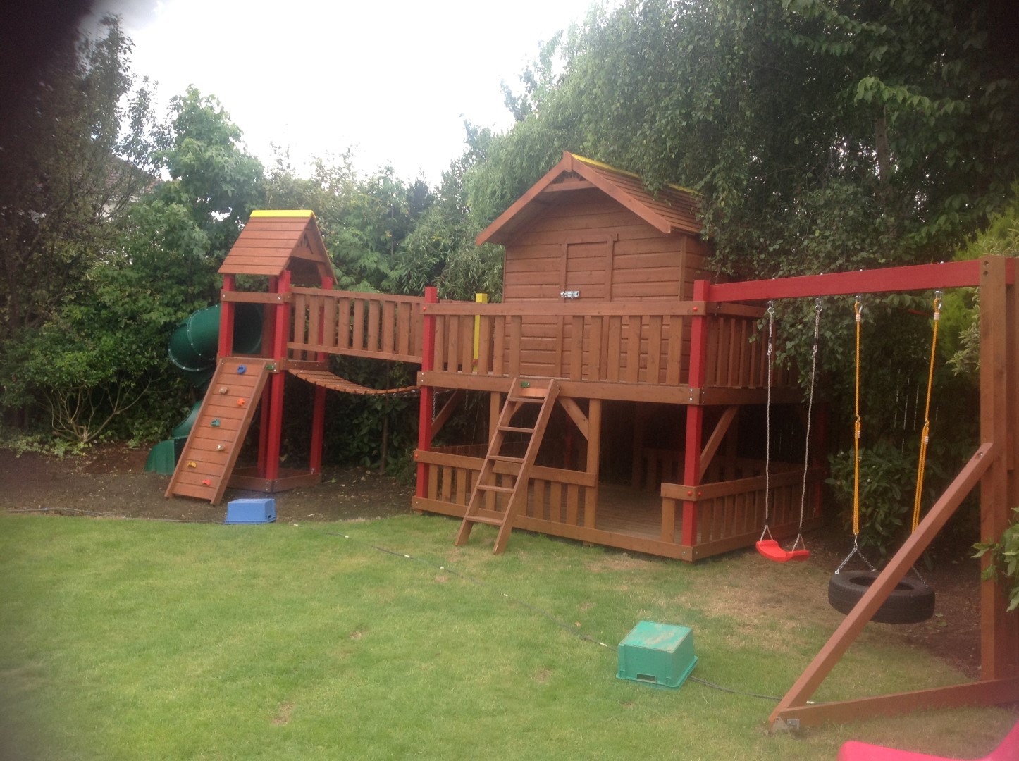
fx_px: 1029
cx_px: 510
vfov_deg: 40.6
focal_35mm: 35
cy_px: 380
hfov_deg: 52.7
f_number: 2.4
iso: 50
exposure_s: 1/318
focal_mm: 4.28
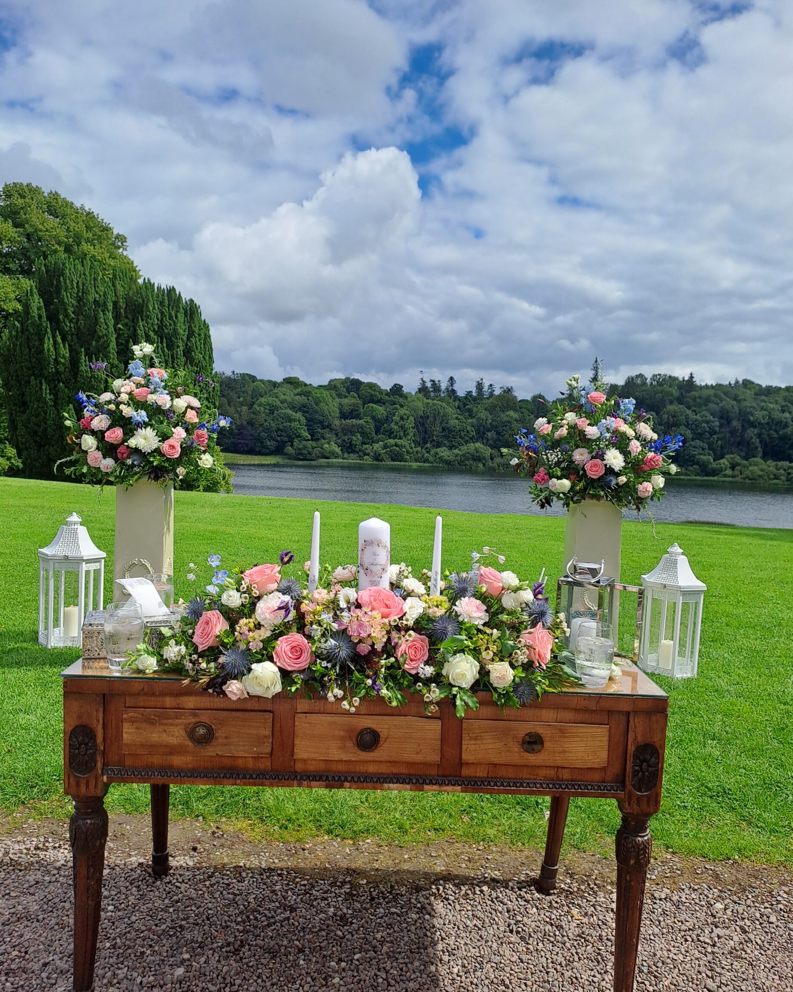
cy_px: 500
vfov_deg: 64.1
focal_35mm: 27
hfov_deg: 53.2
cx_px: 386
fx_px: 792
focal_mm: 4.65
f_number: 1.8
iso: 32
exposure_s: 1/2083
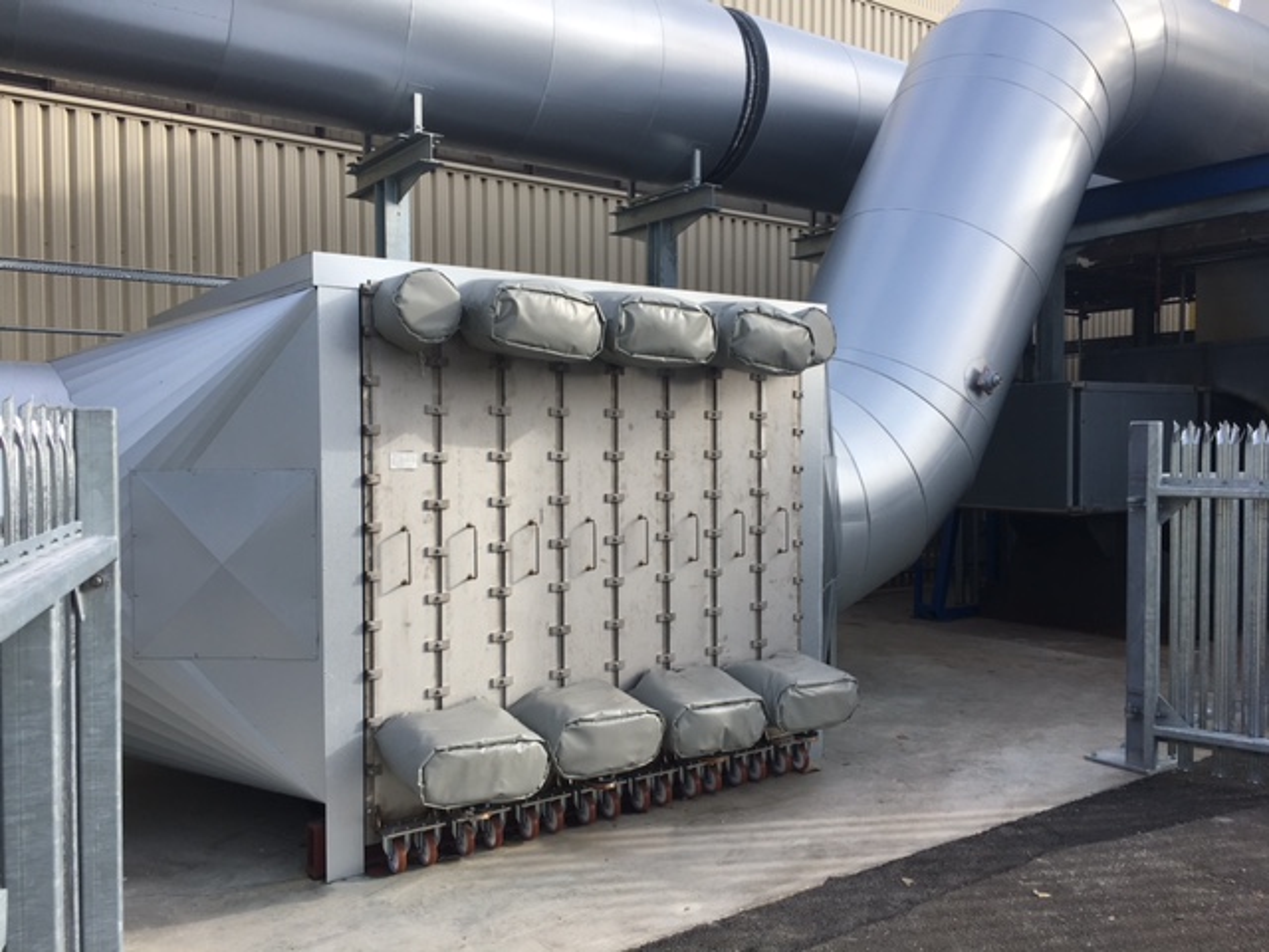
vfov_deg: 48.2
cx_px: 634
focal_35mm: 29
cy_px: 476
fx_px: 1063
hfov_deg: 61.7
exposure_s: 1/761
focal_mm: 4.15
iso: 25
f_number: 2.2
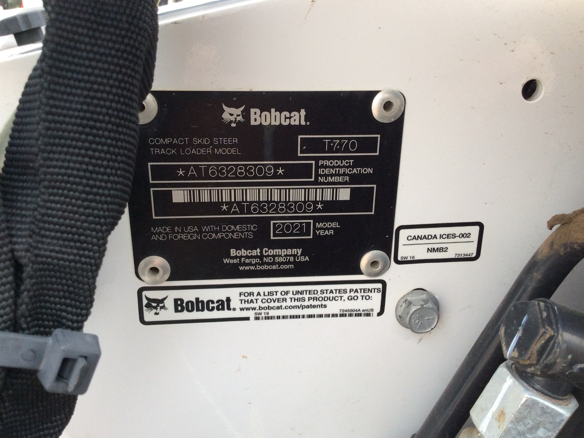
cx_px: 292
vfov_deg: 42.9
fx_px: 557
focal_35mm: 33
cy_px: 219
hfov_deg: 55.4
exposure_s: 1/120
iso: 50
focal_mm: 3.3
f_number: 2.4
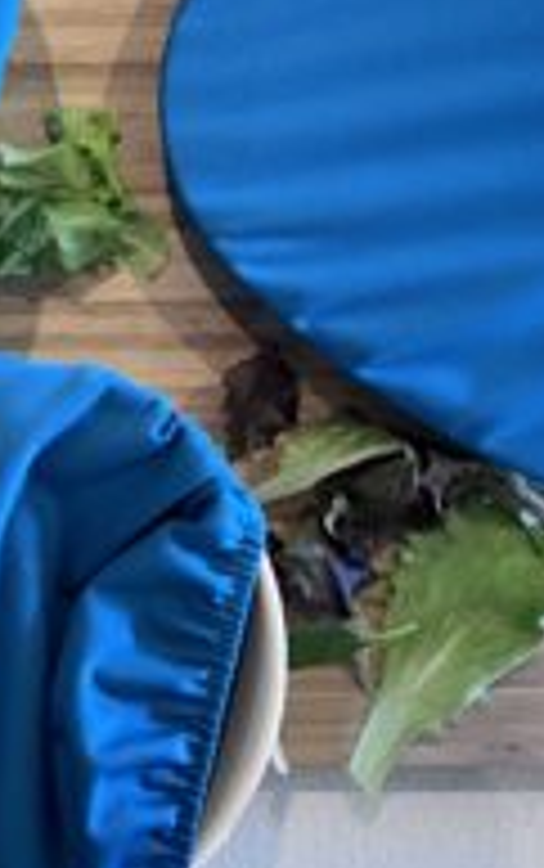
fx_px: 1349
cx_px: -54
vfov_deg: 34.9
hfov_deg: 21.6
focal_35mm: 57
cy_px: 216
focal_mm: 5.1
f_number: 1.6
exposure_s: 1/50
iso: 250
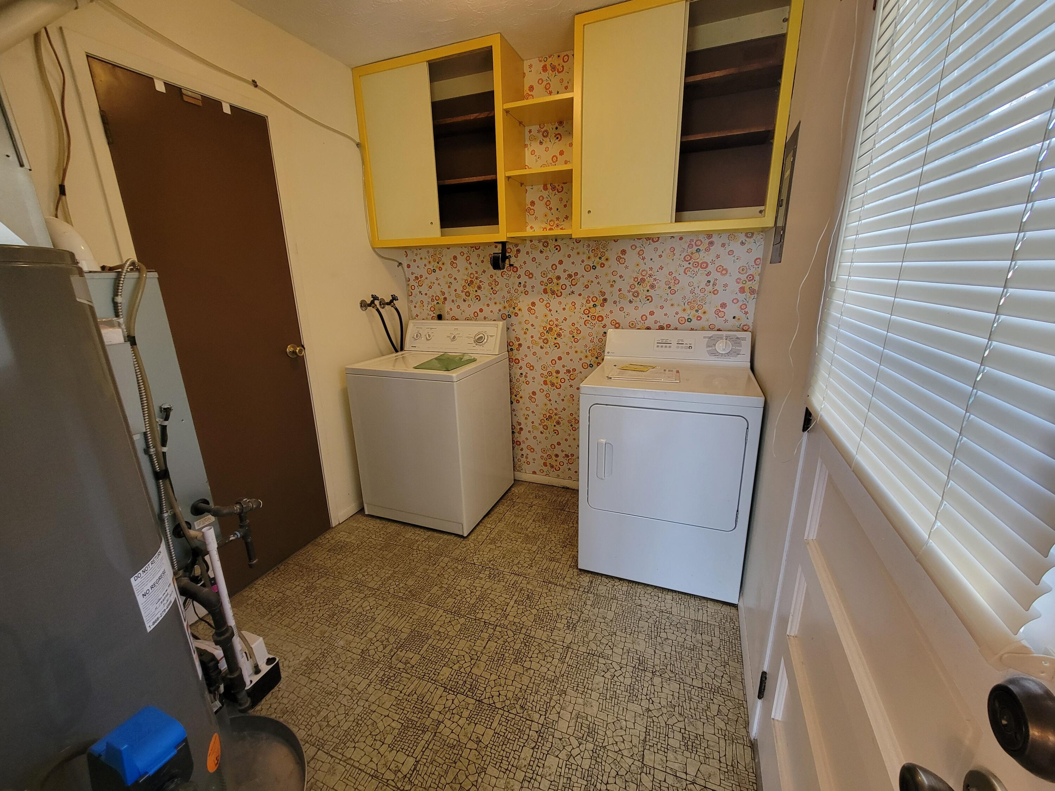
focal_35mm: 13
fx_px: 396
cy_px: 396
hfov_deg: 106.2
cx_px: 528
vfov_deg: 89.9
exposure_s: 1/60
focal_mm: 2.2
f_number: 2.2
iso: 250
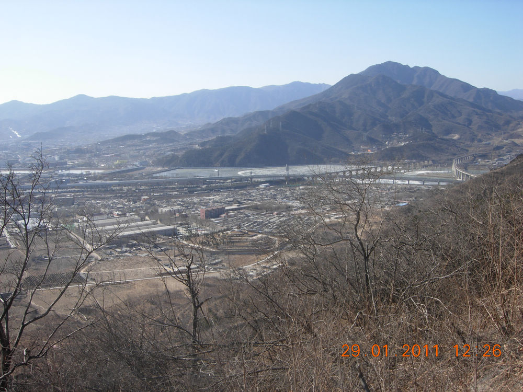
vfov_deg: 39.7
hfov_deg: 51.4
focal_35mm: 36
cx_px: 262
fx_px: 544
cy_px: 196
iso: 50
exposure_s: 1/264
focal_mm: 7.5
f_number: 6.1
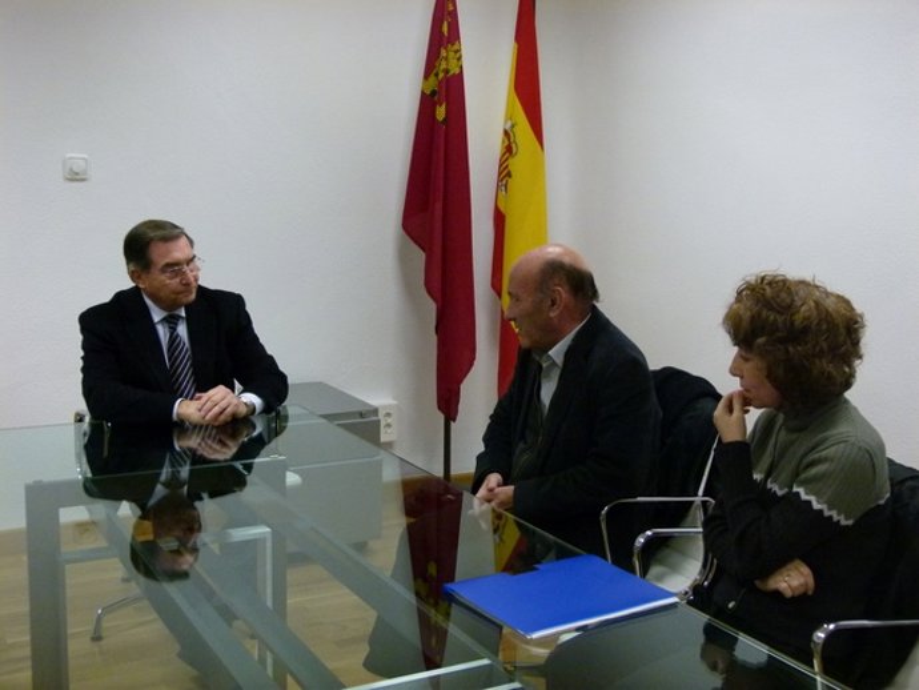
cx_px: 460
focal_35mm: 41
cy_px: 345
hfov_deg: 45.8
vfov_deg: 35.2
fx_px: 1089
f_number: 3.2
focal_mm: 7.4
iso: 400
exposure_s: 1/60
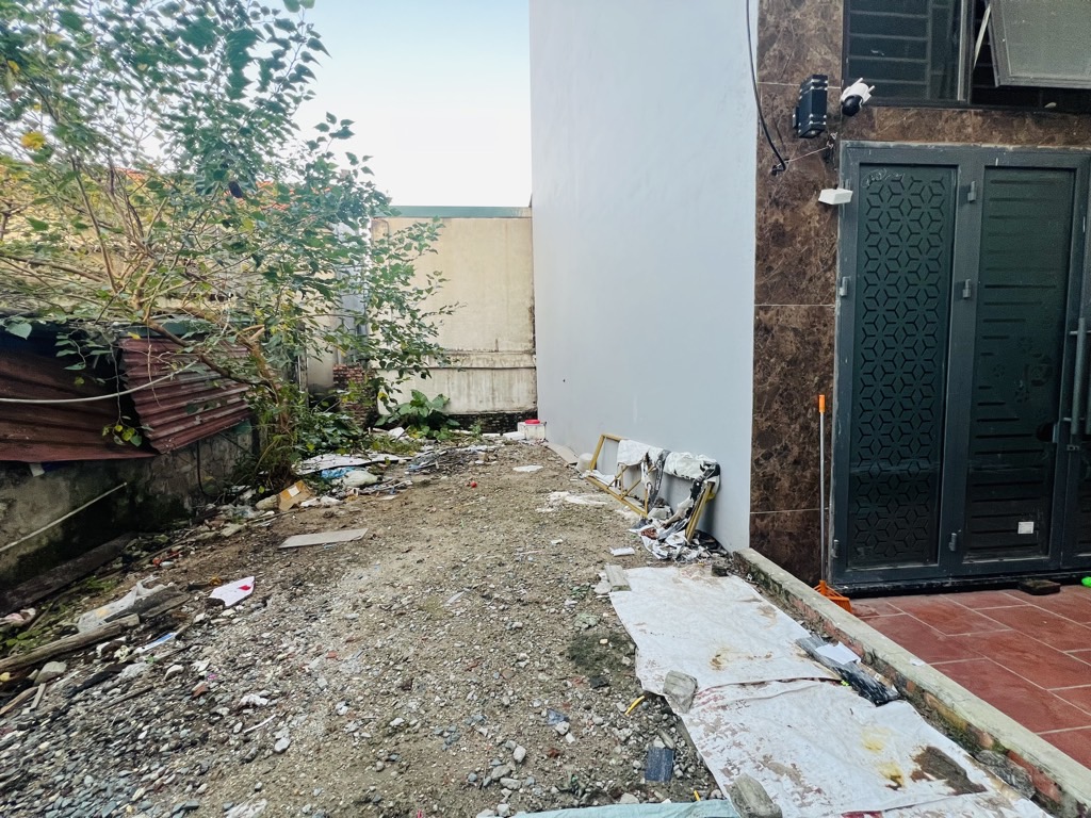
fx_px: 410
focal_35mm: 13
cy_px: 409
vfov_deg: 89.9
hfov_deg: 106.2
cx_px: 546
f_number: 1.8
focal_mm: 1.57
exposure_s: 1/99
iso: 100
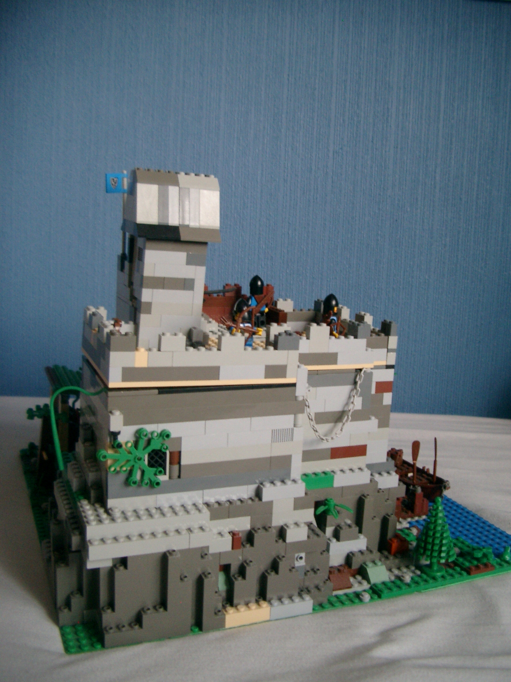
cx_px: 256
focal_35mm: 37
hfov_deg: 38.7
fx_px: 728
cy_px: 341
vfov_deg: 50.1
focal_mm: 7.6
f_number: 2.6
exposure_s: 1/30
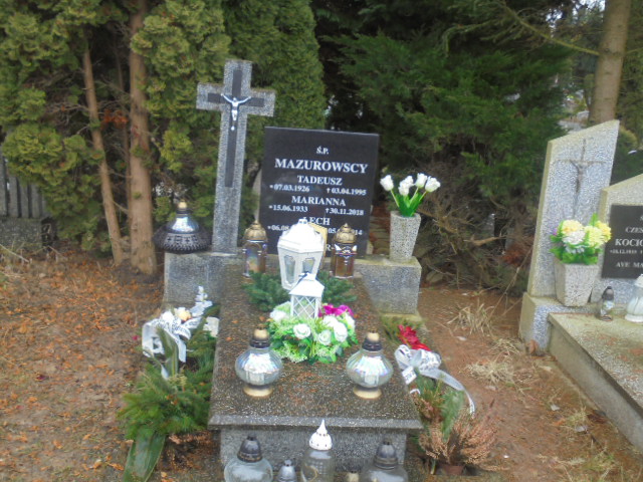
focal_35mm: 38
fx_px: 706
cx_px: 322
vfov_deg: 37.7
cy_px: 241
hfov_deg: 49.0
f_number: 4.2
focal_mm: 6.9
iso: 100
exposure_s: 1/30
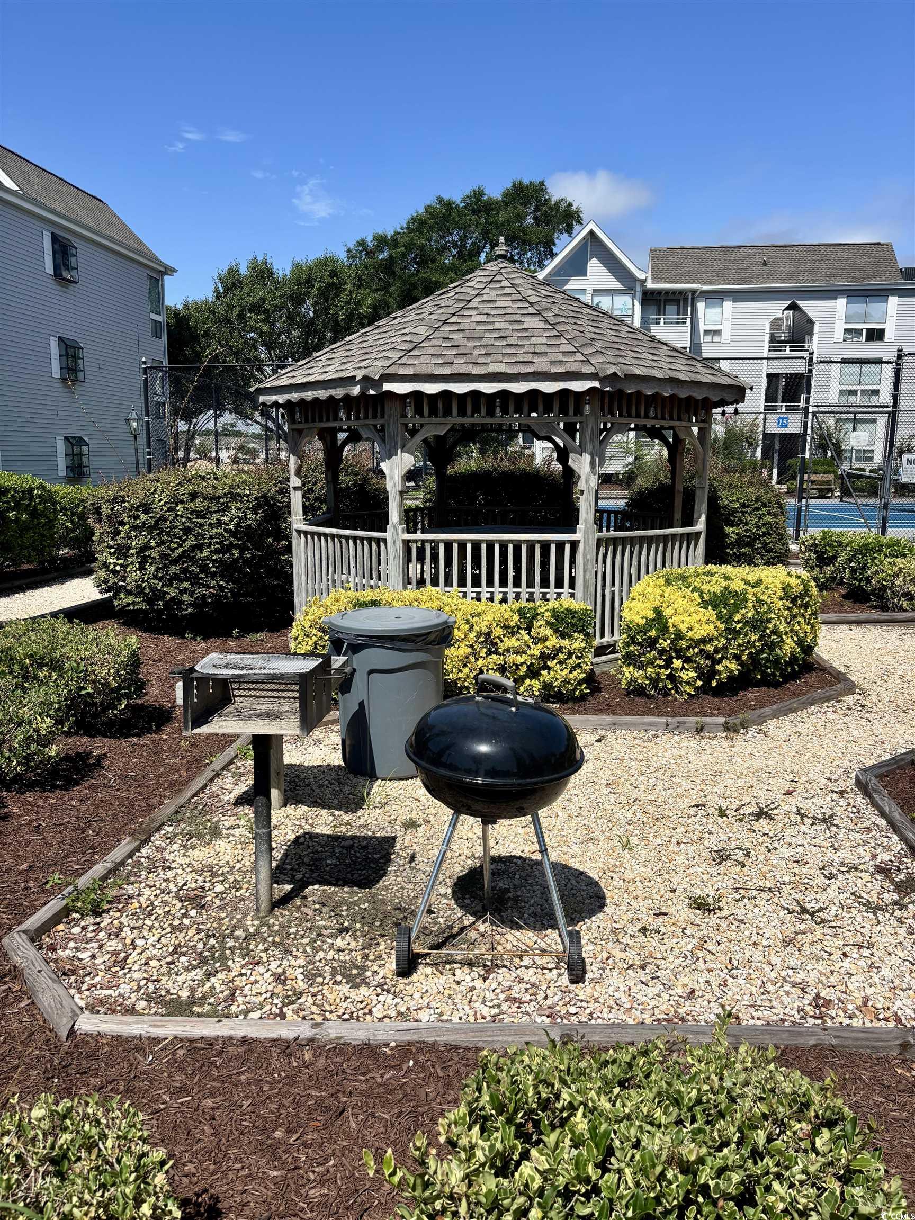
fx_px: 916
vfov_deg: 67.3
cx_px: 458
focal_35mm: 26
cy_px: 610
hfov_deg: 53.1
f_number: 1.6
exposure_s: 1/3788
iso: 50
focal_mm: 5.96
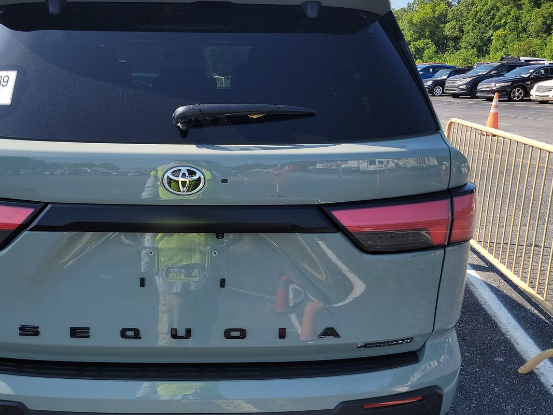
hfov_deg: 50.6
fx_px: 575
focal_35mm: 36
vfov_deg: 39.6
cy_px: 204
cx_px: 194
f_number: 1.8
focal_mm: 6.7
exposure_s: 1/516
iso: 50
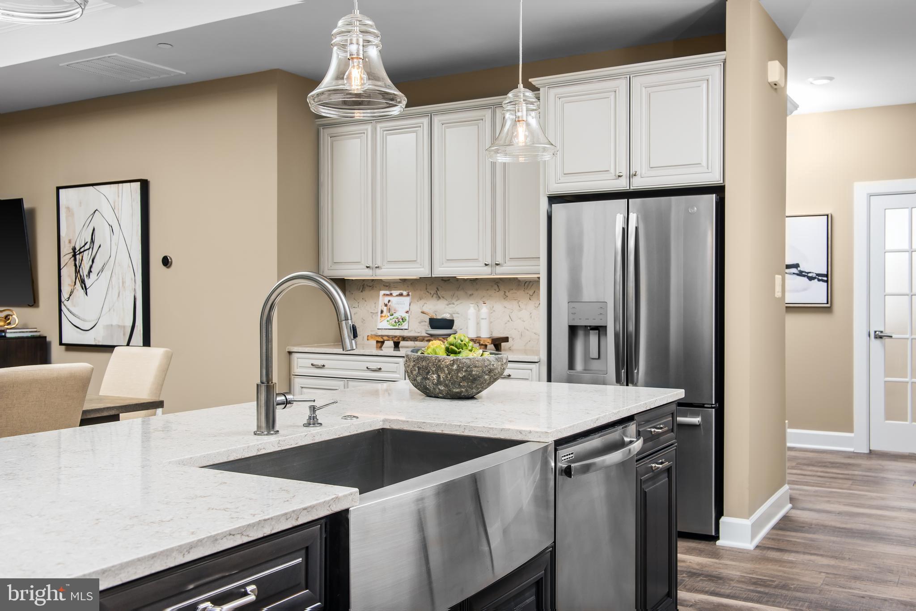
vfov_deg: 37.9
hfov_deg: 54.4
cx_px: 458
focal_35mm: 35
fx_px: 891
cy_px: 306
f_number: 8
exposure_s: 1/250
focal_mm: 35
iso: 200
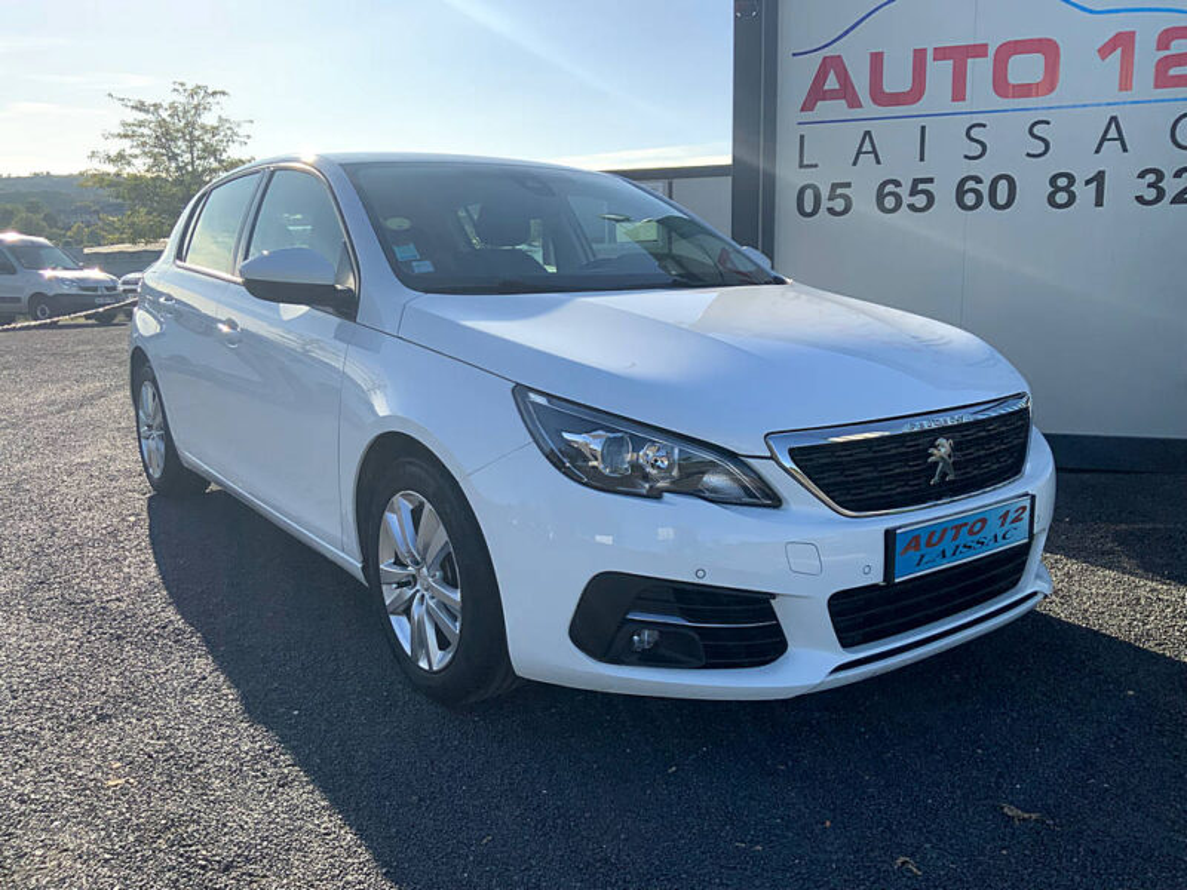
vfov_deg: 48.2
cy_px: 445
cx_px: 594
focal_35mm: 29
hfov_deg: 61.7
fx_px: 994
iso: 16
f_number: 1.8
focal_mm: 3
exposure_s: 1/1490
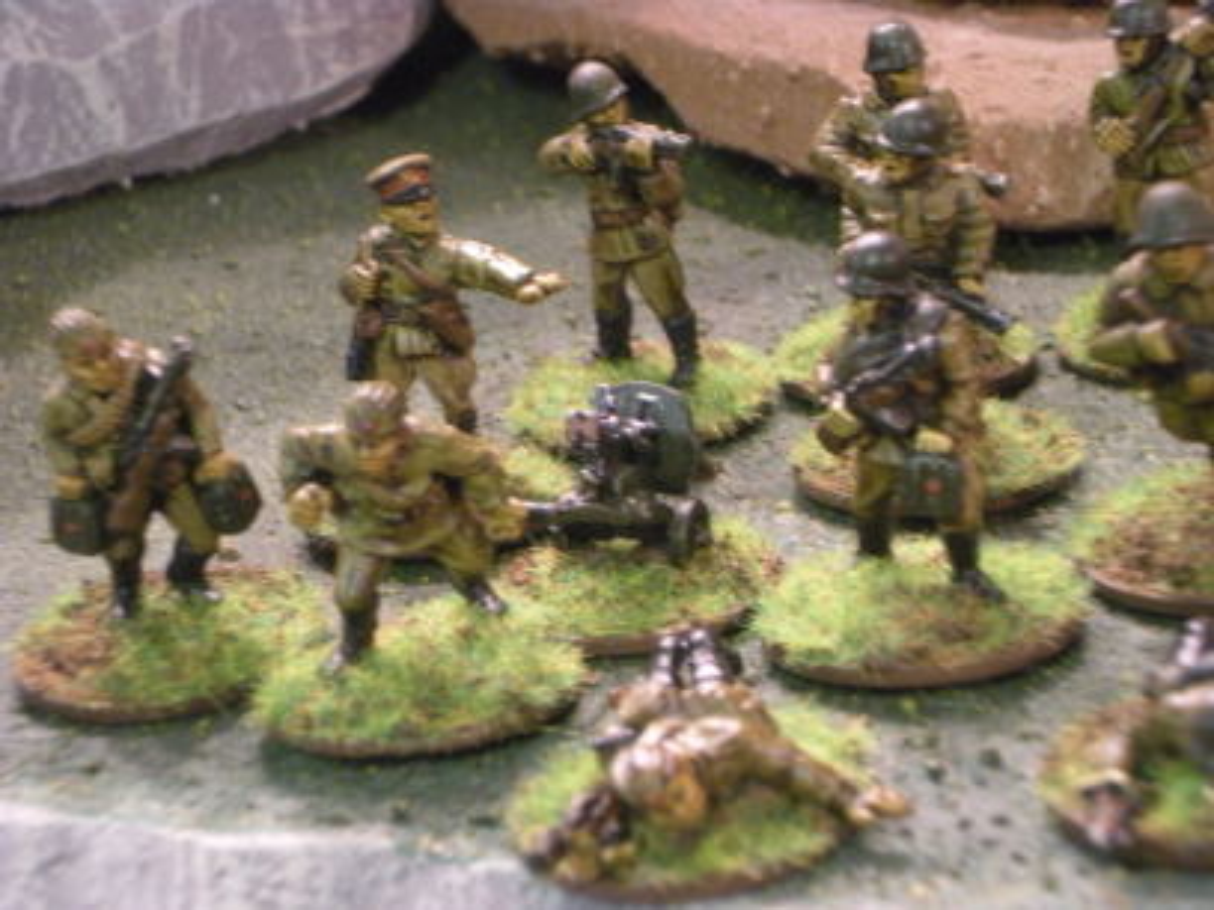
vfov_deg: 14.1
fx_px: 3682
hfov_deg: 18.7
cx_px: 607
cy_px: 455
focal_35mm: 105
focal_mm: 17.3
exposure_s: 1/8
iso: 430
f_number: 5.7
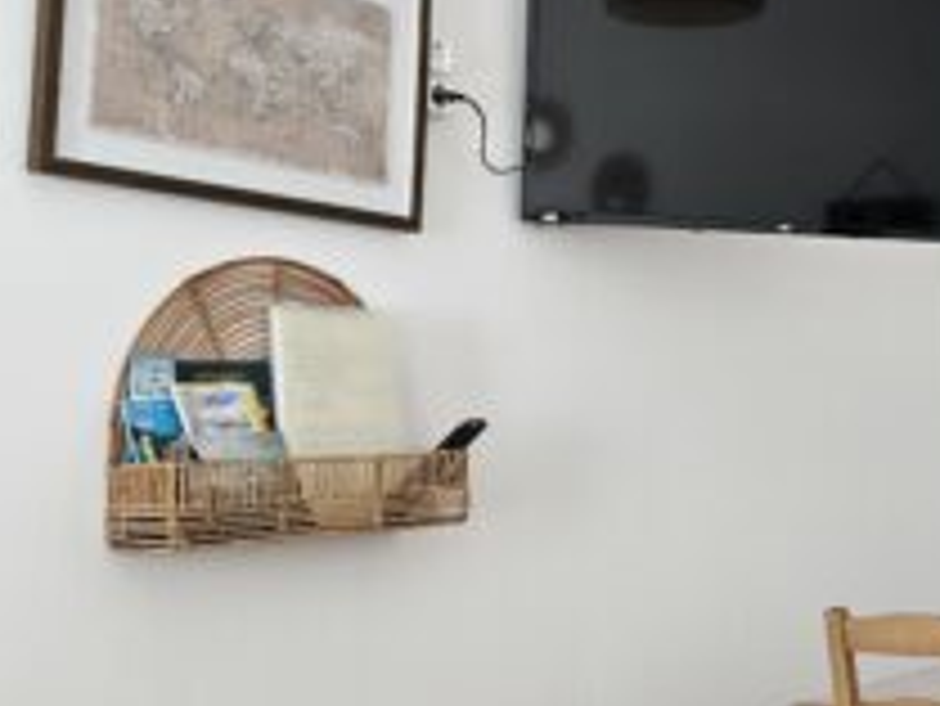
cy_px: 274
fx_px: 1196
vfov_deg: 32.8
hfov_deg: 39.0
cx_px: 895
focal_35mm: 44
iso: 100
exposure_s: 1/100
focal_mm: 5.4
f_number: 1.8
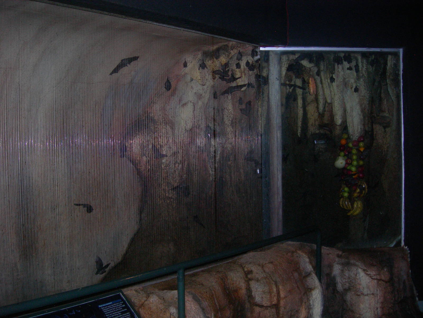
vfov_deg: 37.7
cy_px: 159
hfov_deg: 49.0
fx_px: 464
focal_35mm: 38
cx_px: 212
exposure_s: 1/60.1
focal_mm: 7.8
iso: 200
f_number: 2.8
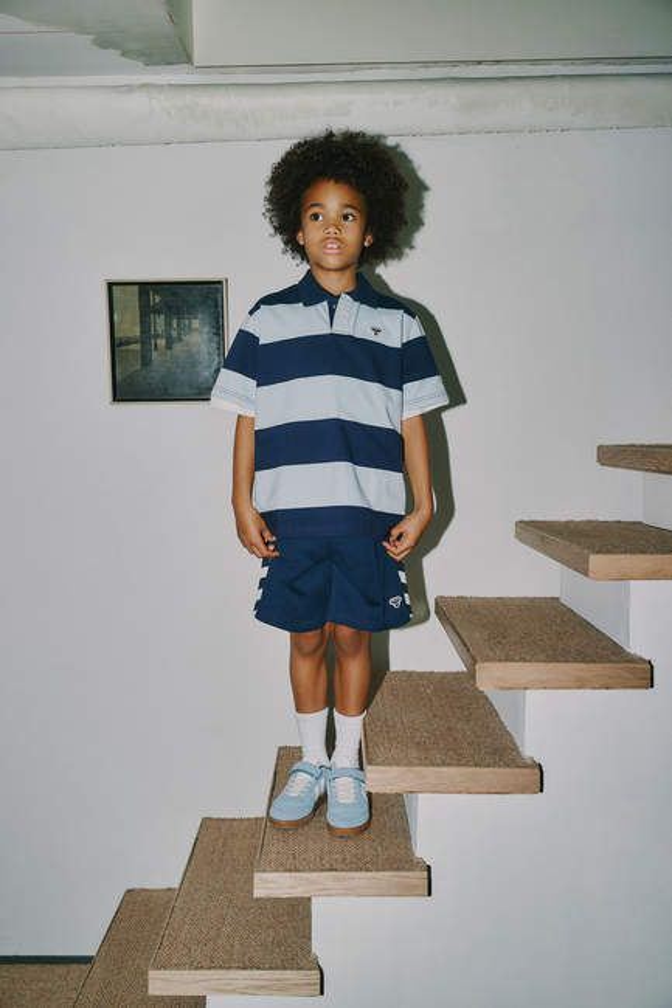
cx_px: 336
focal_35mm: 34
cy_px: 504
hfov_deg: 38.3
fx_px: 966
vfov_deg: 55.1
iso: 160
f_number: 4
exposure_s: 1/160
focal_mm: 34.5
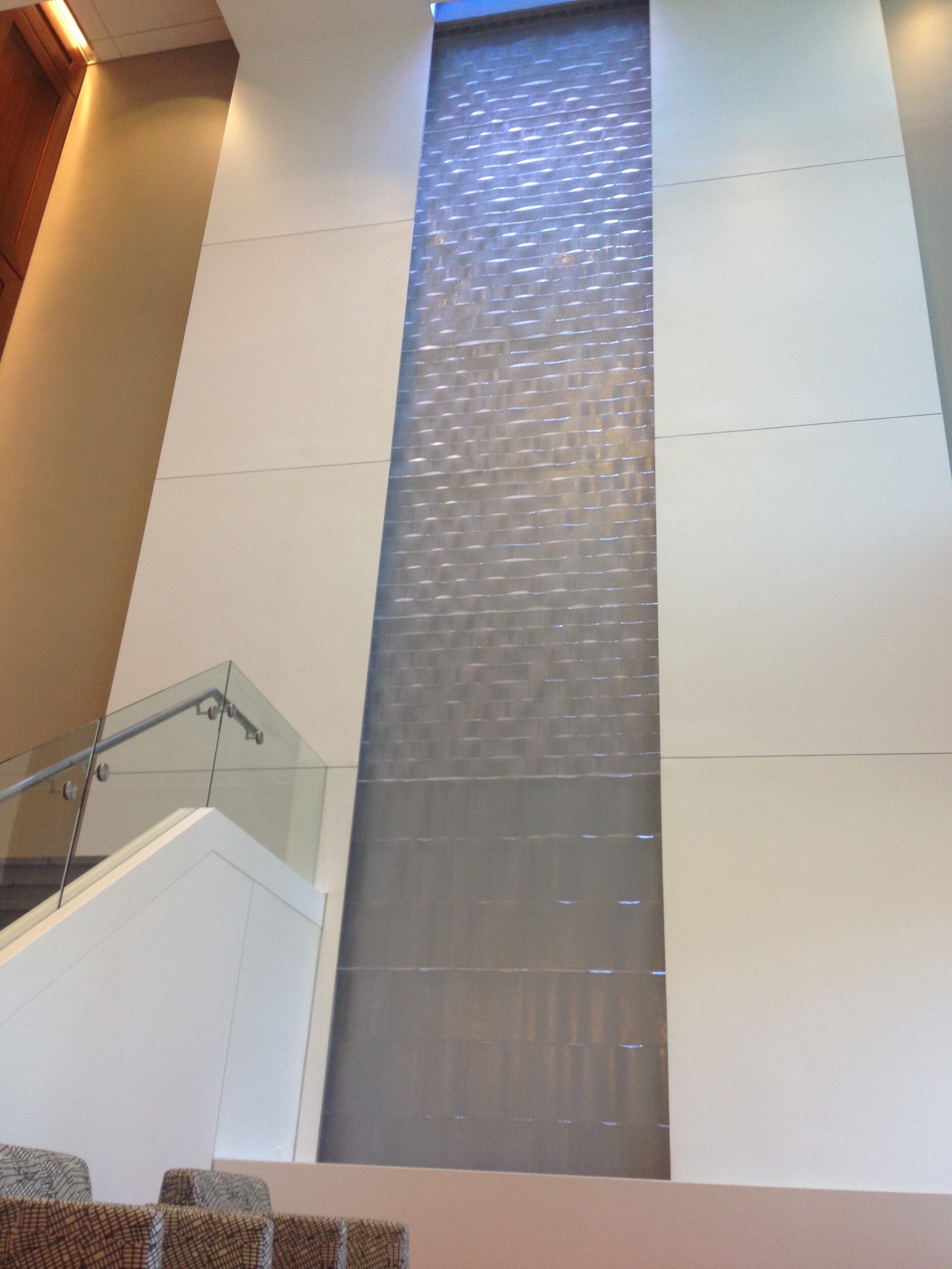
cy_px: 634
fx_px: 1210
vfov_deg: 55.4
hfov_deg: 42.9
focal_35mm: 33
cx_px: 476
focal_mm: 4.12
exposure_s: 1/30
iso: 50
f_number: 2.4
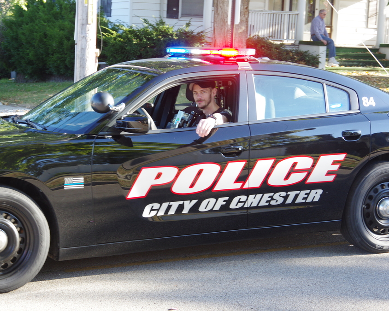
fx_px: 944
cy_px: 154
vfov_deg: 18.7
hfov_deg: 23.3
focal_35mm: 82
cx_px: 171
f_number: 8
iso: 400
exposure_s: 1/80
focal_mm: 48
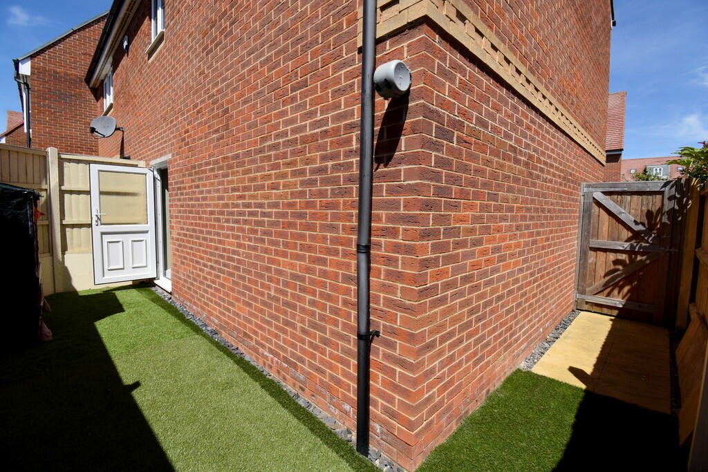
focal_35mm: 15
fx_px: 295
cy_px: 236
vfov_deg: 77.3
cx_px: 354
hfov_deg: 100.4
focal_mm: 10
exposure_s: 1/640
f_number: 9
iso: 200
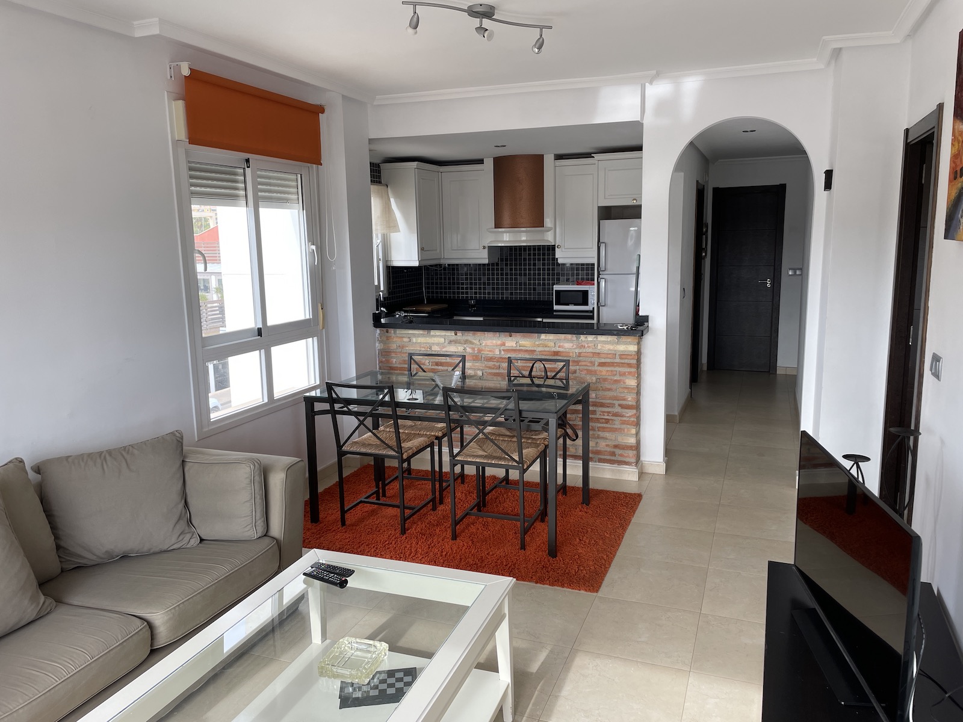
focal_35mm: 26
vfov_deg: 53.1
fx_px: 723
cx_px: 482
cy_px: 361
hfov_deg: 67.3
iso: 32
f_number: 1.6
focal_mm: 4.2
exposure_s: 1/214
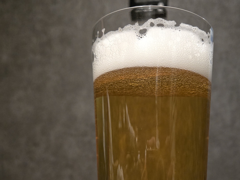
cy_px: 150
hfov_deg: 43.5
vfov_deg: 32.4
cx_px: 151
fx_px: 298
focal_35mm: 43
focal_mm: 5.4
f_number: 1.8
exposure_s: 1/16.7
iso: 2000
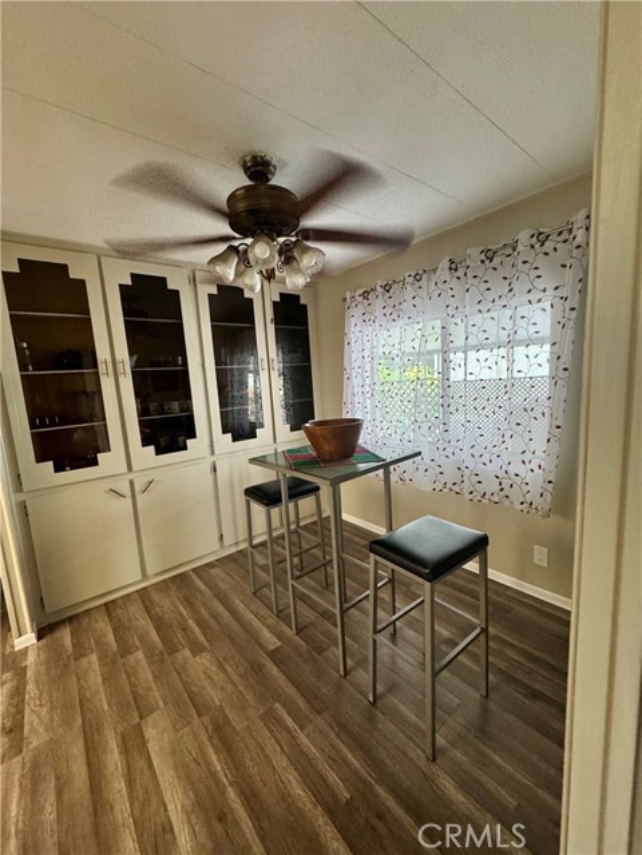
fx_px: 346
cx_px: 321
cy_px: 428
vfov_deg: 102.1
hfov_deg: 85.7
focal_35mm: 14
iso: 400
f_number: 2.2
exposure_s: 1/60
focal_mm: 2.22
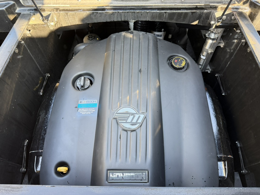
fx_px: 180
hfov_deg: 71.6
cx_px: 130
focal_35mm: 24
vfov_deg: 56.8
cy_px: 98
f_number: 1.78
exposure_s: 1/121
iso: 160
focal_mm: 6.76
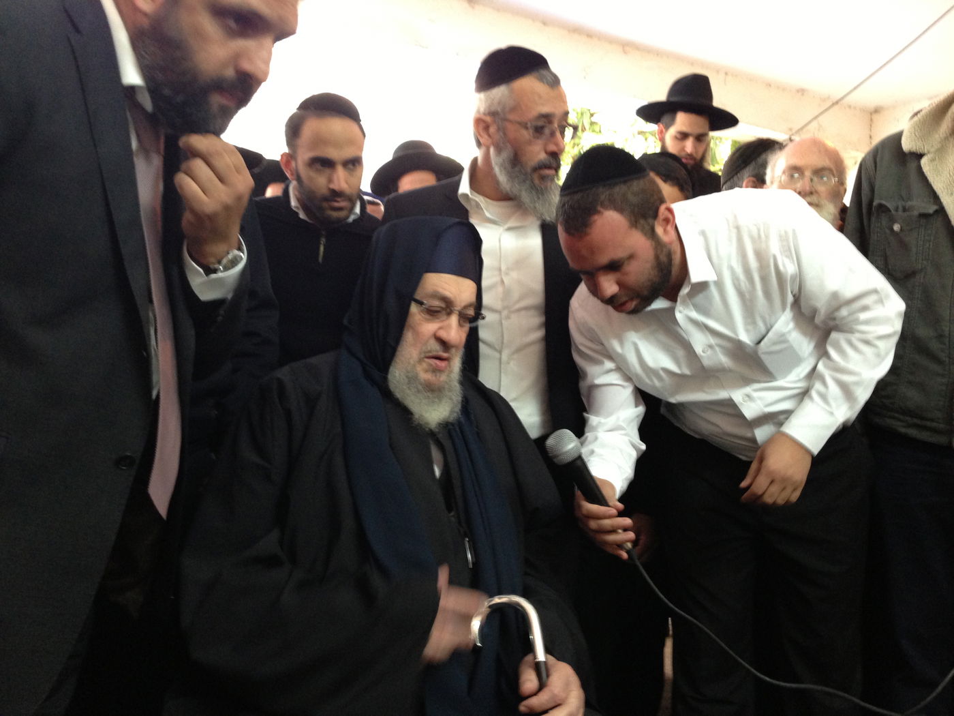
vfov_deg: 42.9
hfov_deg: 55.4
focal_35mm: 33
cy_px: 358
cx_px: 477
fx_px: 909
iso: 200
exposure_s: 1/20
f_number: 2.4
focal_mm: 4.13
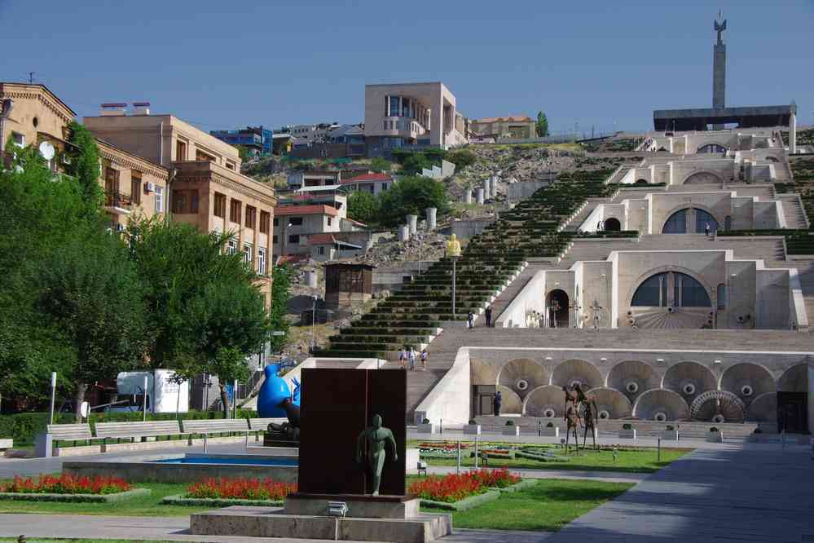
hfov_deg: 34.4
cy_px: 272
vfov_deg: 23.3
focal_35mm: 58
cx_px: 407
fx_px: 1316
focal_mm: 38.8
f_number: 11
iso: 100
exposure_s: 1/30
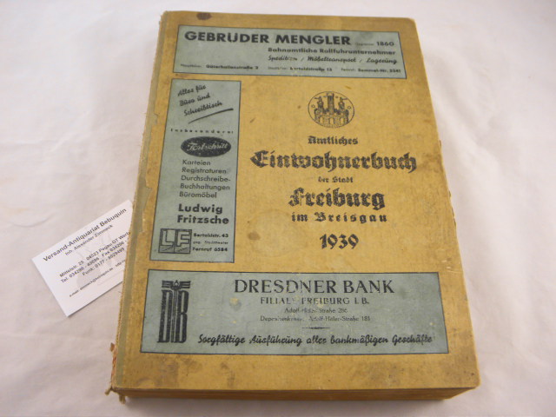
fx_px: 482
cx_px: 278
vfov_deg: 46.8
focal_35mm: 30
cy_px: 208
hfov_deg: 60.0
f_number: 3.6
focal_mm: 5.5
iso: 100
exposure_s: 1/40
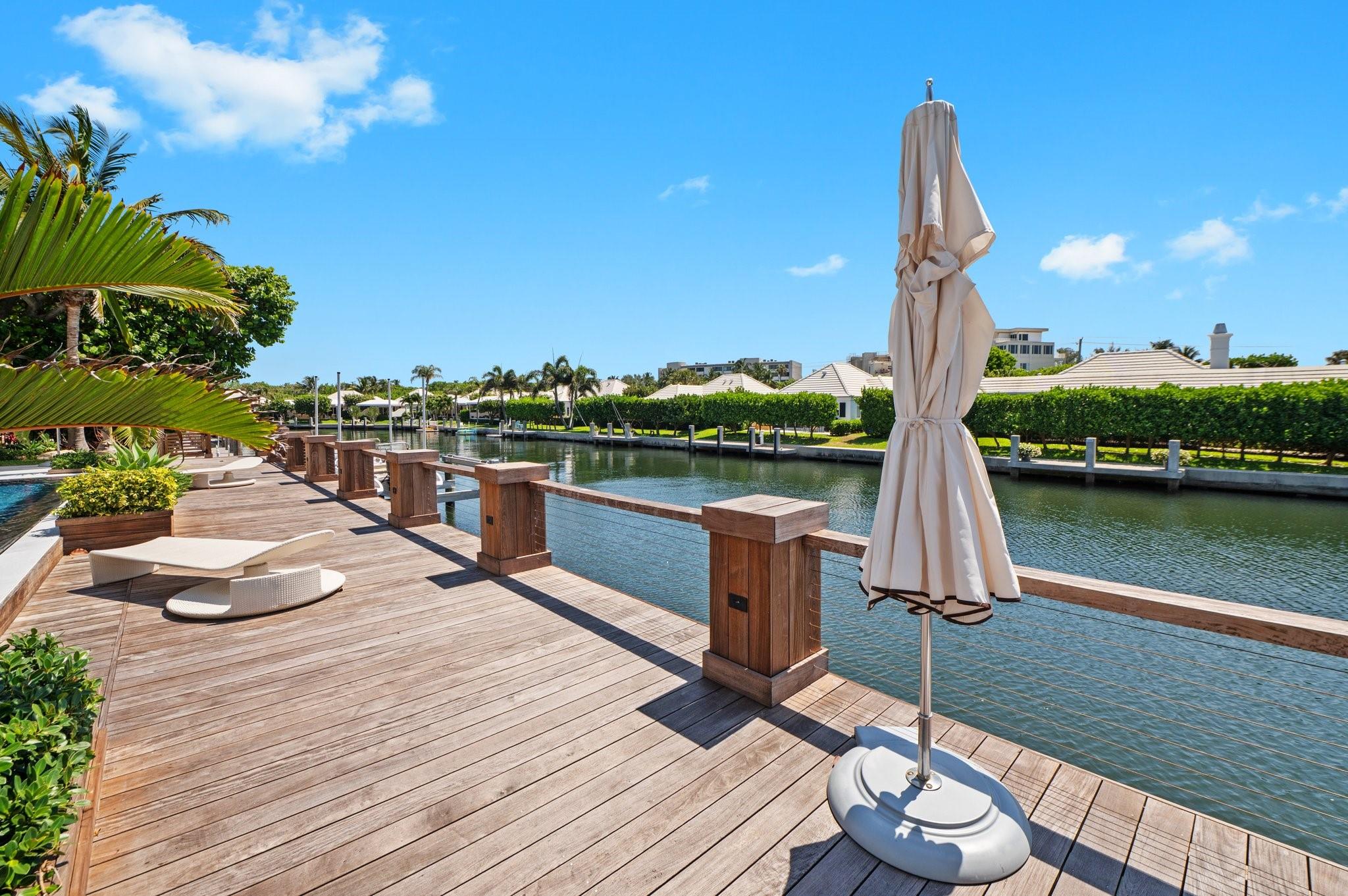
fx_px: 524
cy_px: 448
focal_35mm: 14
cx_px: 674
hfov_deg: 104.3
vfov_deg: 81.1
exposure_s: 1/640
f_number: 8
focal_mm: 14
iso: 200
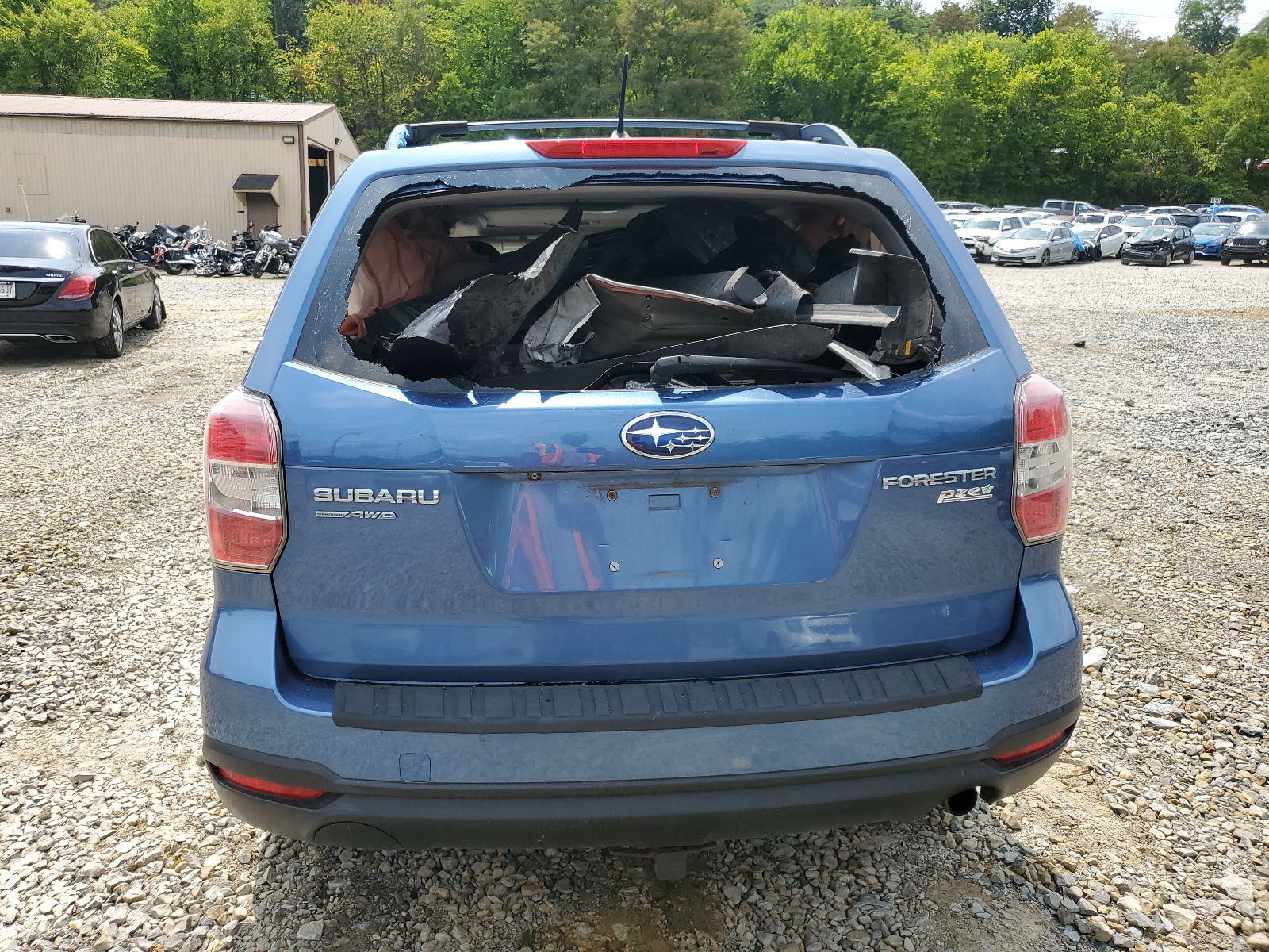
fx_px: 953
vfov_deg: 53.1
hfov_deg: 67.3
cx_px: 634
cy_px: 476
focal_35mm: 26
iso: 50
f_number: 1.5
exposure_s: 1/2000
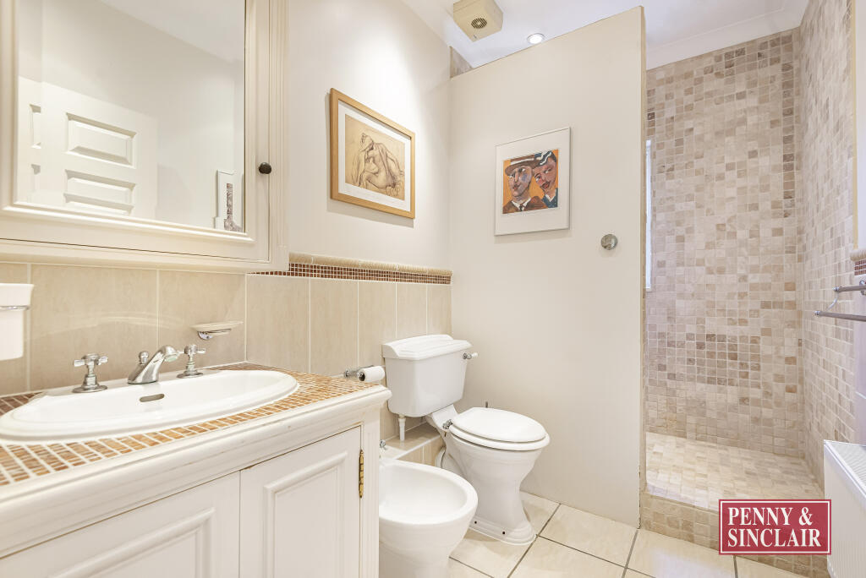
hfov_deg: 96.7
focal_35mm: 16
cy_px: 289
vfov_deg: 73.8
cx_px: 433
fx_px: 385
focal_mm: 16
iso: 500
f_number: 7.1
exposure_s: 1/40
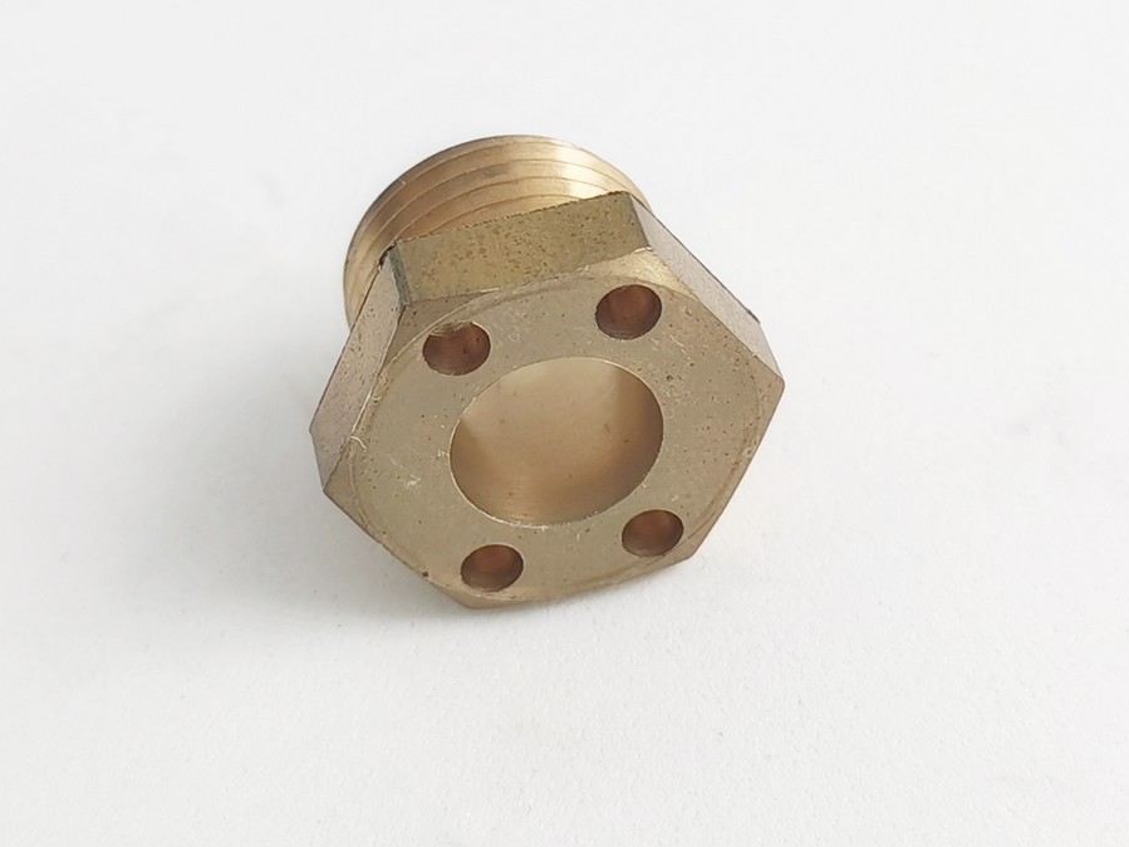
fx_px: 1402
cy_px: 415
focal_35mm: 43
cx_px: 566
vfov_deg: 33.6
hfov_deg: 43.9
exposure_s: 1/708
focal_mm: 5.58
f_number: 1.8
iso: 50
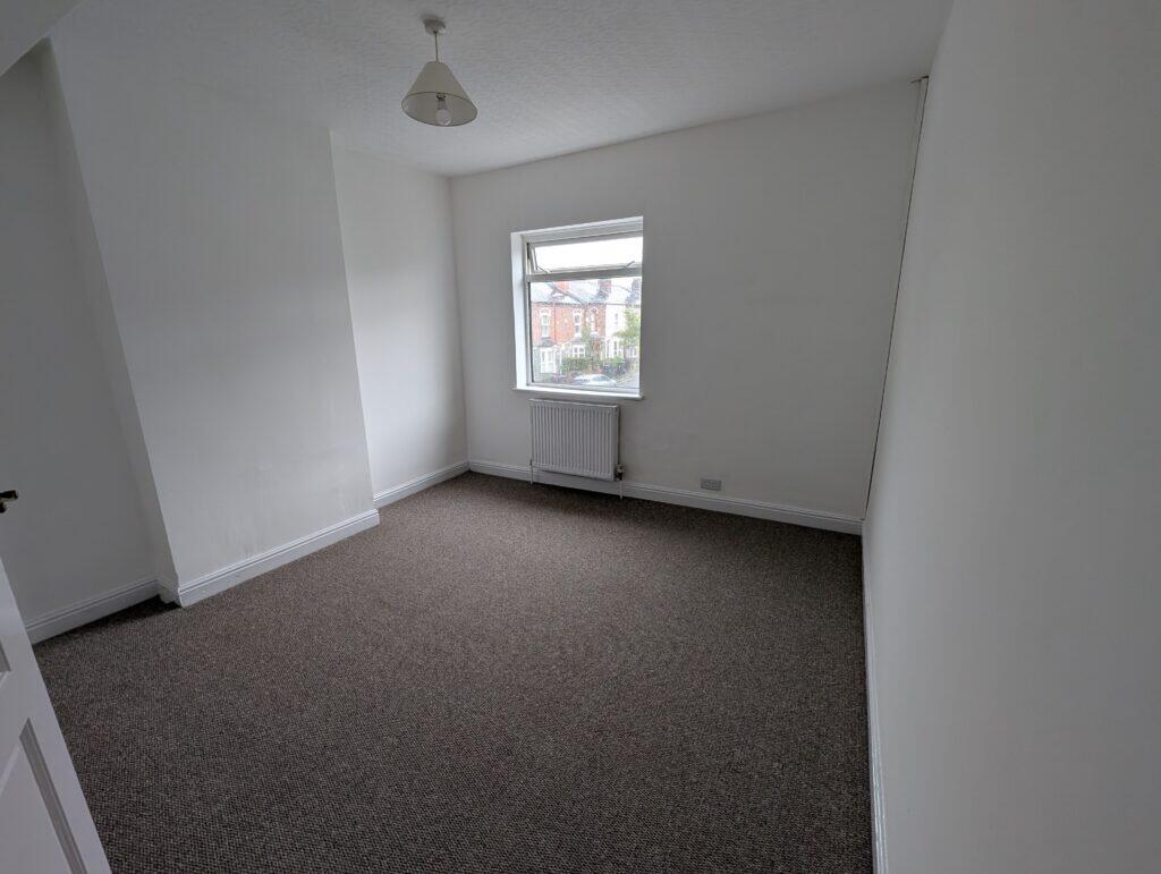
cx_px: 580
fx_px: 437
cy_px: 437
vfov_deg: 90.1
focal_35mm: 13
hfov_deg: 106.1
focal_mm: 1.95
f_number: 2.2
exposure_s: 1/51.8
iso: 47
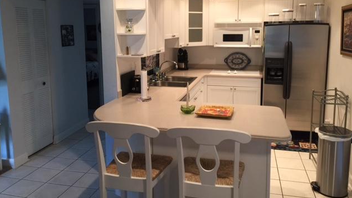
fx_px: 299
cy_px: 73
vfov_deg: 36.4
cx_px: 177
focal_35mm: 32
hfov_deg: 61.0
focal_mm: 4.15
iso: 64
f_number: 2.2
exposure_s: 1/15
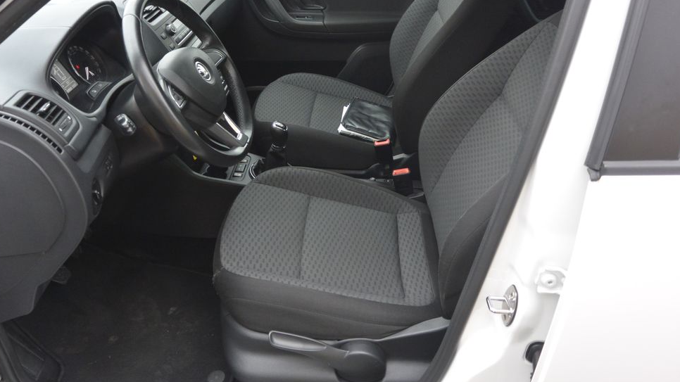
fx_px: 541
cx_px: 327
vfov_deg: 38.9
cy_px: 168
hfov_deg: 64.3
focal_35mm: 30
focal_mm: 10
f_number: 3.5
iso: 400
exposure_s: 1/125
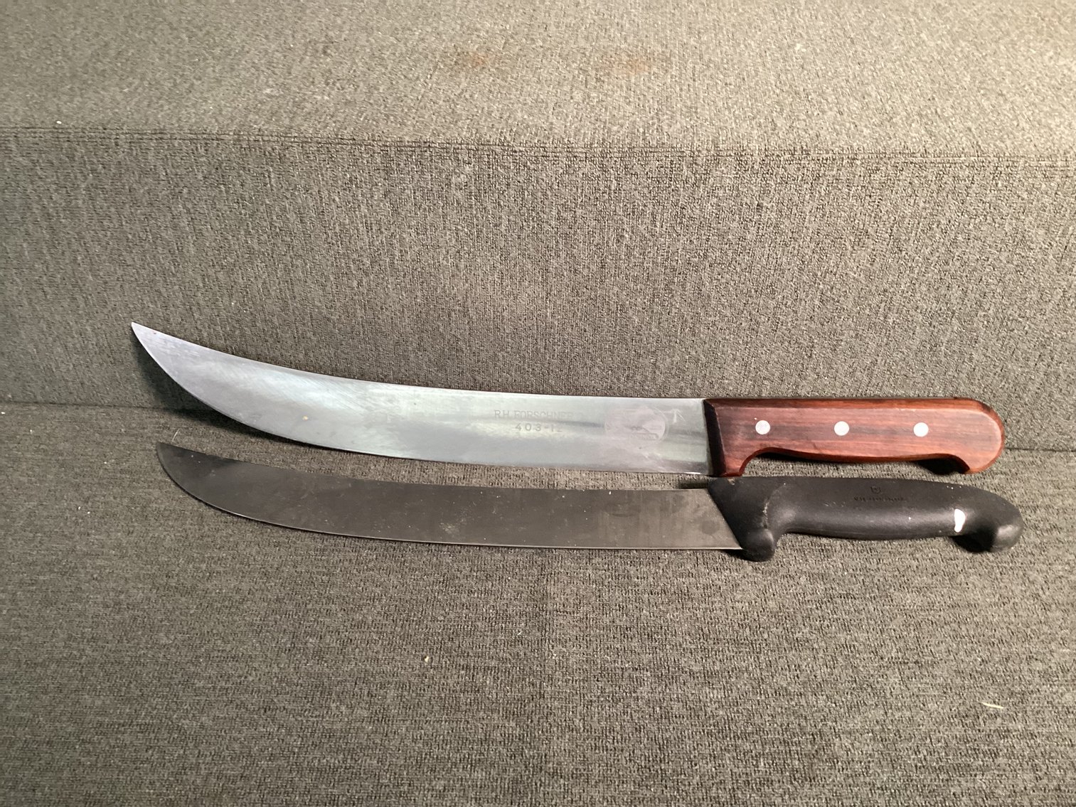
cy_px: 404
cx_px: 538
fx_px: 964
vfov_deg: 45.4
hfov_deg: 58.3
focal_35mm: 31
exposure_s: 1/40
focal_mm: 3.3
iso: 320
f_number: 2.4
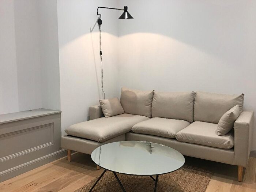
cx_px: 128
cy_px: 96
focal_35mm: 29
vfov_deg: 48.2
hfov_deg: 61.7
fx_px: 214
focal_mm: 4.15
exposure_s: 1/17
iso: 32
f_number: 2.2
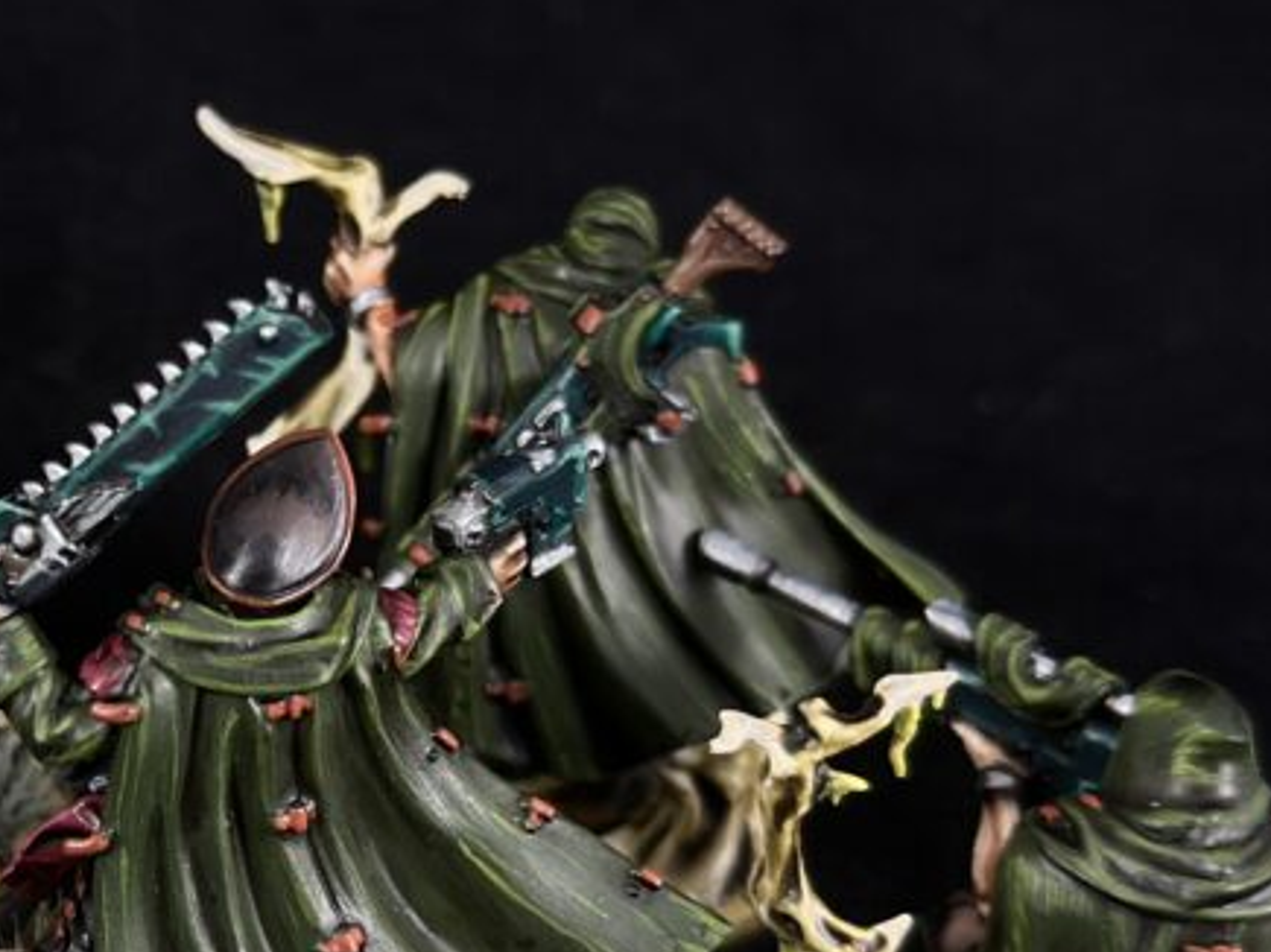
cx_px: -67
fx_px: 4148
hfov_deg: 17.0
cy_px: 683
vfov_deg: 13.1
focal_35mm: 113
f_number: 1.78
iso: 160
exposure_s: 1/50
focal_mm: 6.86
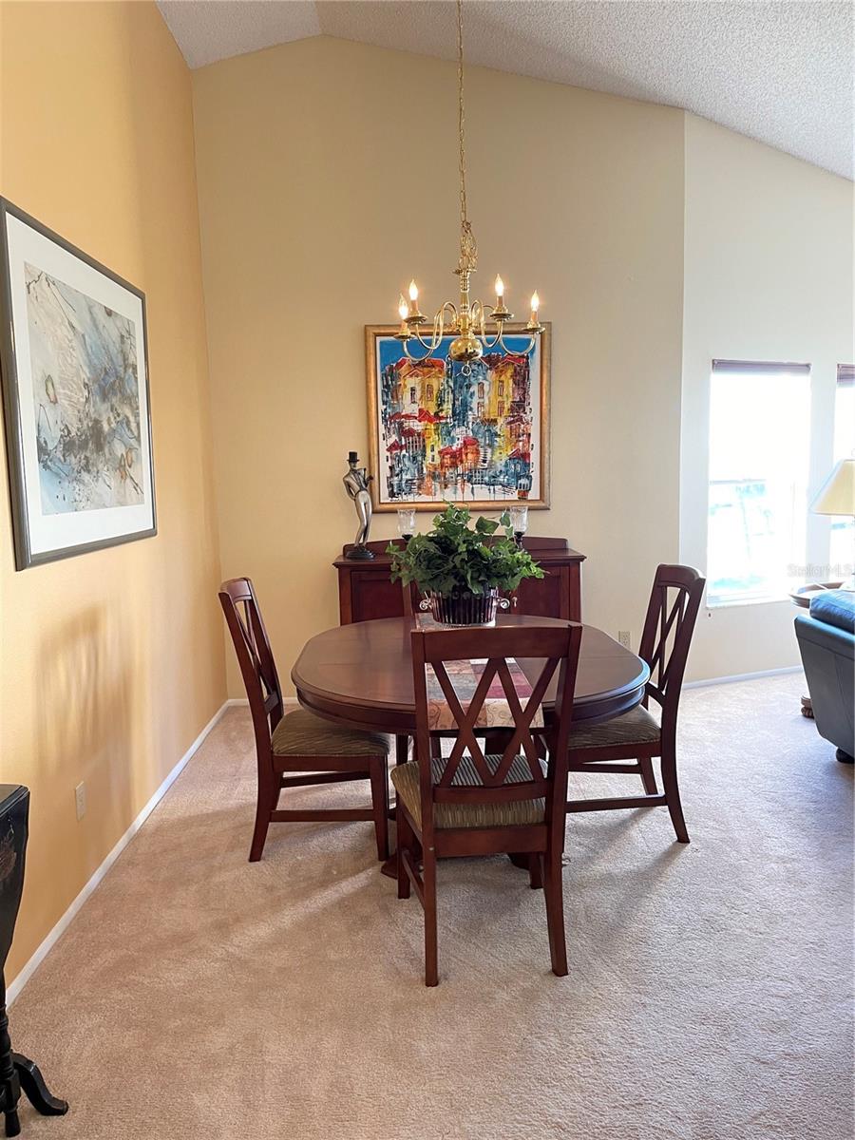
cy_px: 570
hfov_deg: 53.1
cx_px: 428
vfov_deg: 67.3
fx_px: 856
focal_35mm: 26
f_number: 1.6
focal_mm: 4.2
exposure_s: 1/60
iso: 100
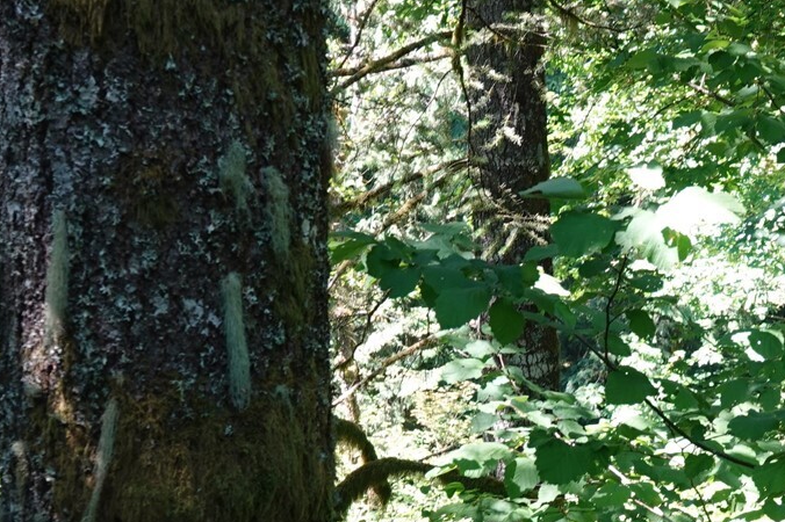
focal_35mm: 103
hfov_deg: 19.5
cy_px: 610
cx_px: 698
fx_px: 2245
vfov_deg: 13.0
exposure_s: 1/60
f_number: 3.2
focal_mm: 15.17
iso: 100
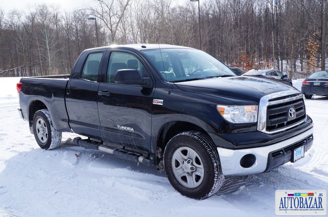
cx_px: 164
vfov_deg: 38.2
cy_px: 108
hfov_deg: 55.2
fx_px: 314
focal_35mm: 34
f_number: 13
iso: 200
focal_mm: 23
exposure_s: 1/125
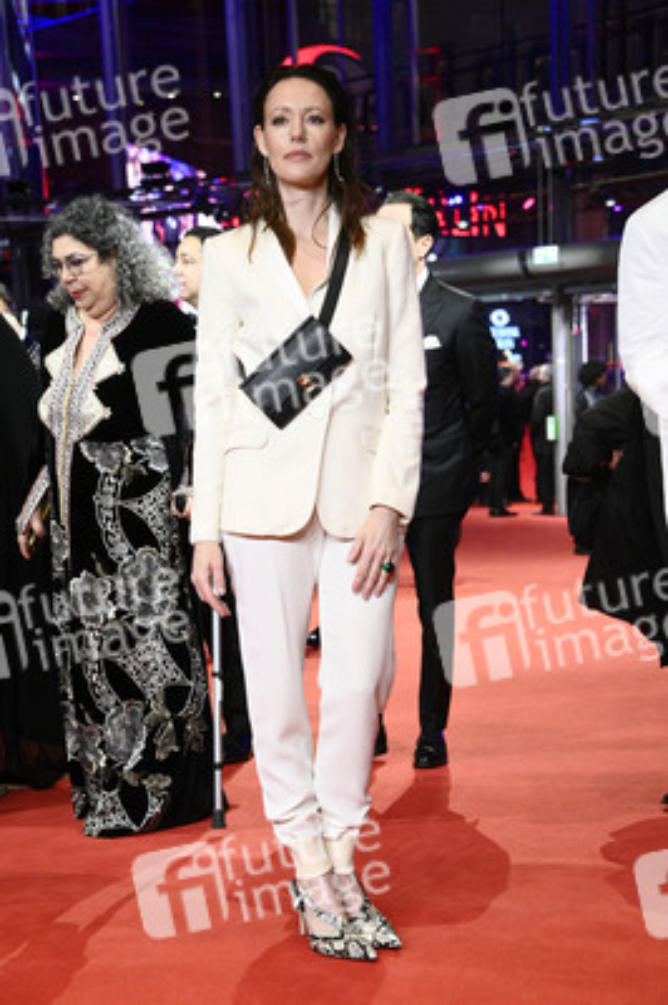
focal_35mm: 65
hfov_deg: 20.9
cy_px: 502
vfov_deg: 31.0
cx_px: 334
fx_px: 1812
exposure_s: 1/200
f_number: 5.6
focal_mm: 65
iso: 5000
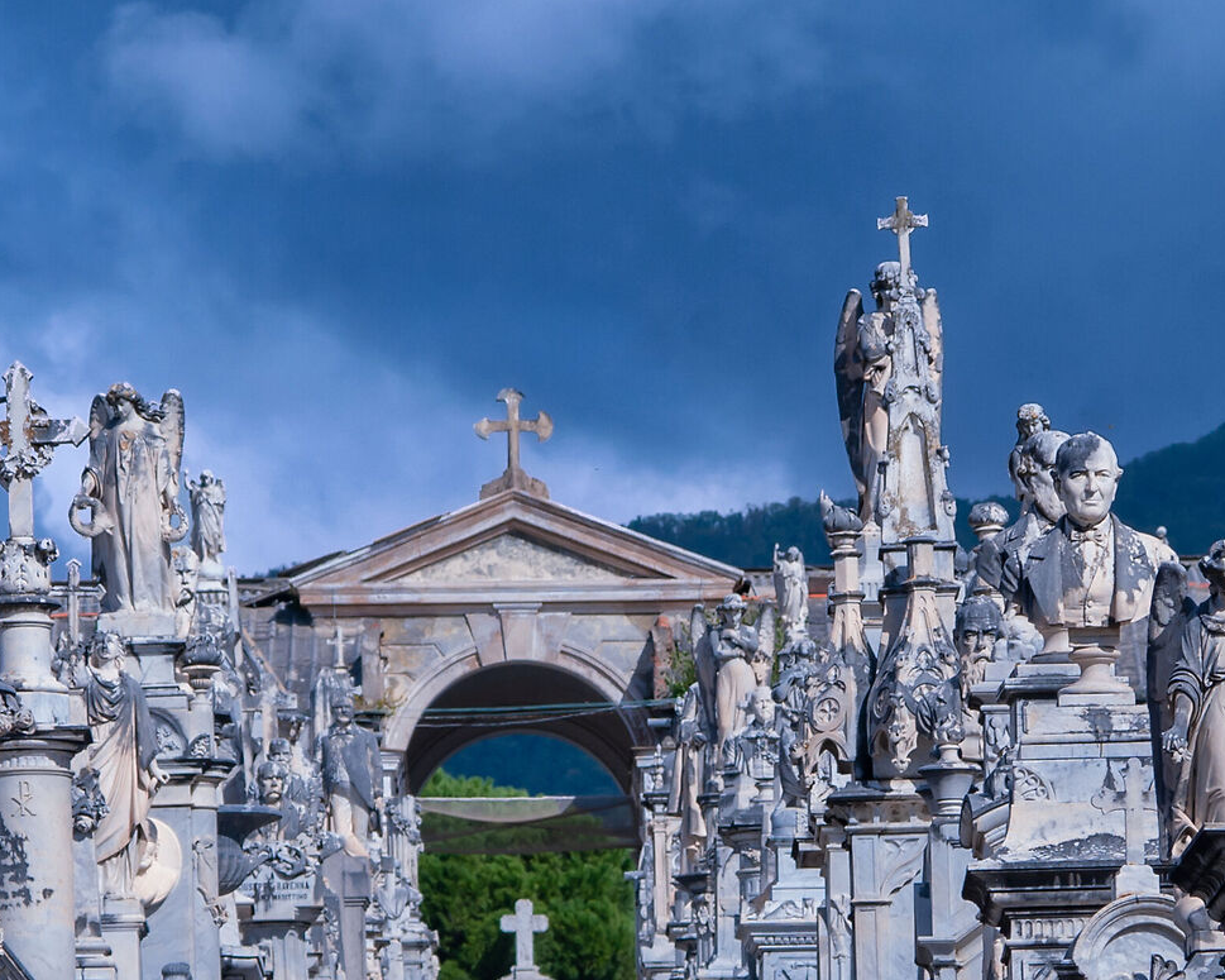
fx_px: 8845
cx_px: 512
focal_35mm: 244
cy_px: 848
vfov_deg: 6.3
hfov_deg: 7.9
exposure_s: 1/320
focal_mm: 70
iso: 100
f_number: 8
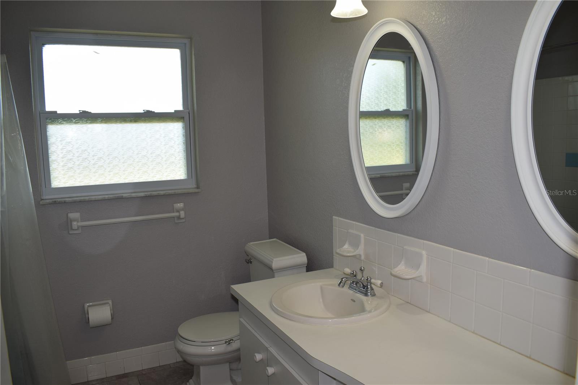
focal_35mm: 27
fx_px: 433
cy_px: 192
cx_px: 289
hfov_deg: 67.4
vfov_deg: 47.9
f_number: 5.6
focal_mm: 18
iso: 250
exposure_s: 1/125
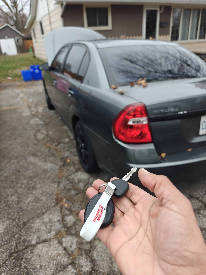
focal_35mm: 23
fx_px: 182
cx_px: 103
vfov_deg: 73.9
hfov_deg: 58.9
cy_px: 138
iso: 50
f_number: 1.6
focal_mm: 6.06
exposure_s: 1/205
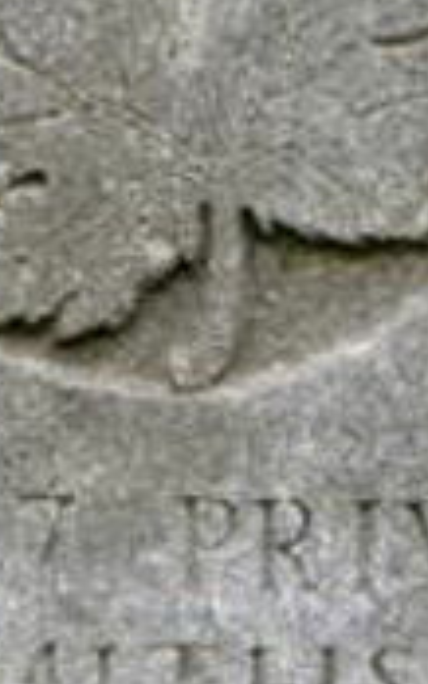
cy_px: 584
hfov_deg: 5.4
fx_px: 4546
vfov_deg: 8.6
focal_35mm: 244
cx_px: 192
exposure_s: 1/66
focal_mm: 13.4
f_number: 4
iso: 126
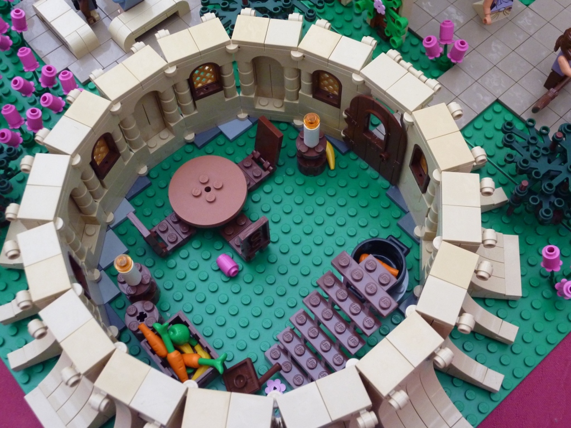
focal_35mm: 40
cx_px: 286
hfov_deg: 46.8
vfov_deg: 36.0
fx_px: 660
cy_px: 214
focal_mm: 6.5
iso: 400
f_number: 3.6
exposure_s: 1/30
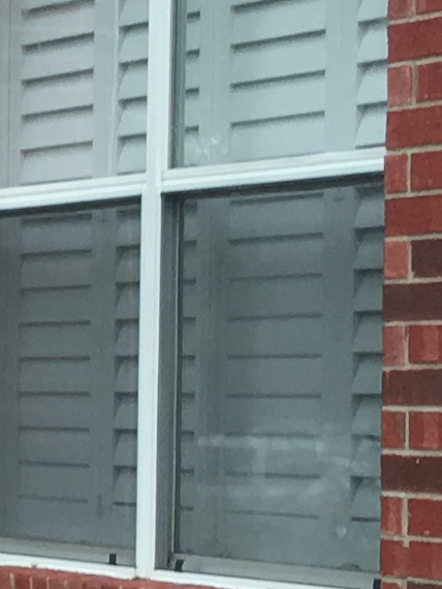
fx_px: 3487
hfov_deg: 6.6
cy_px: 534
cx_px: -871
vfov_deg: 9.6
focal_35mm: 205
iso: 40
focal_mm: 4.15
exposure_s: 1/120
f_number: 2.2
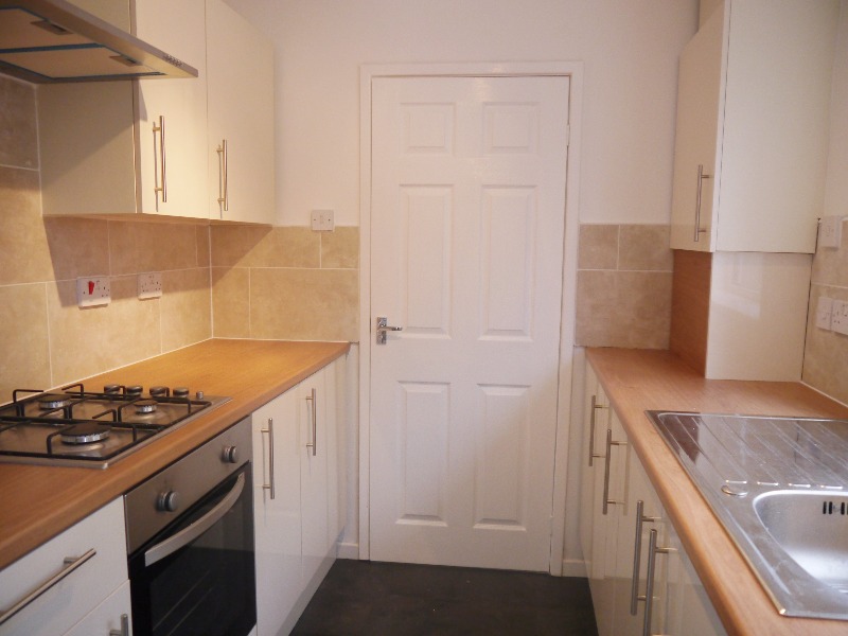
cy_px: 318
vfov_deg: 49.7
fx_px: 686
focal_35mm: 28
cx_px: 424
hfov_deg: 63.4
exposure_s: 1/60
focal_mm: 14
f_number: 3.5
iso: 640
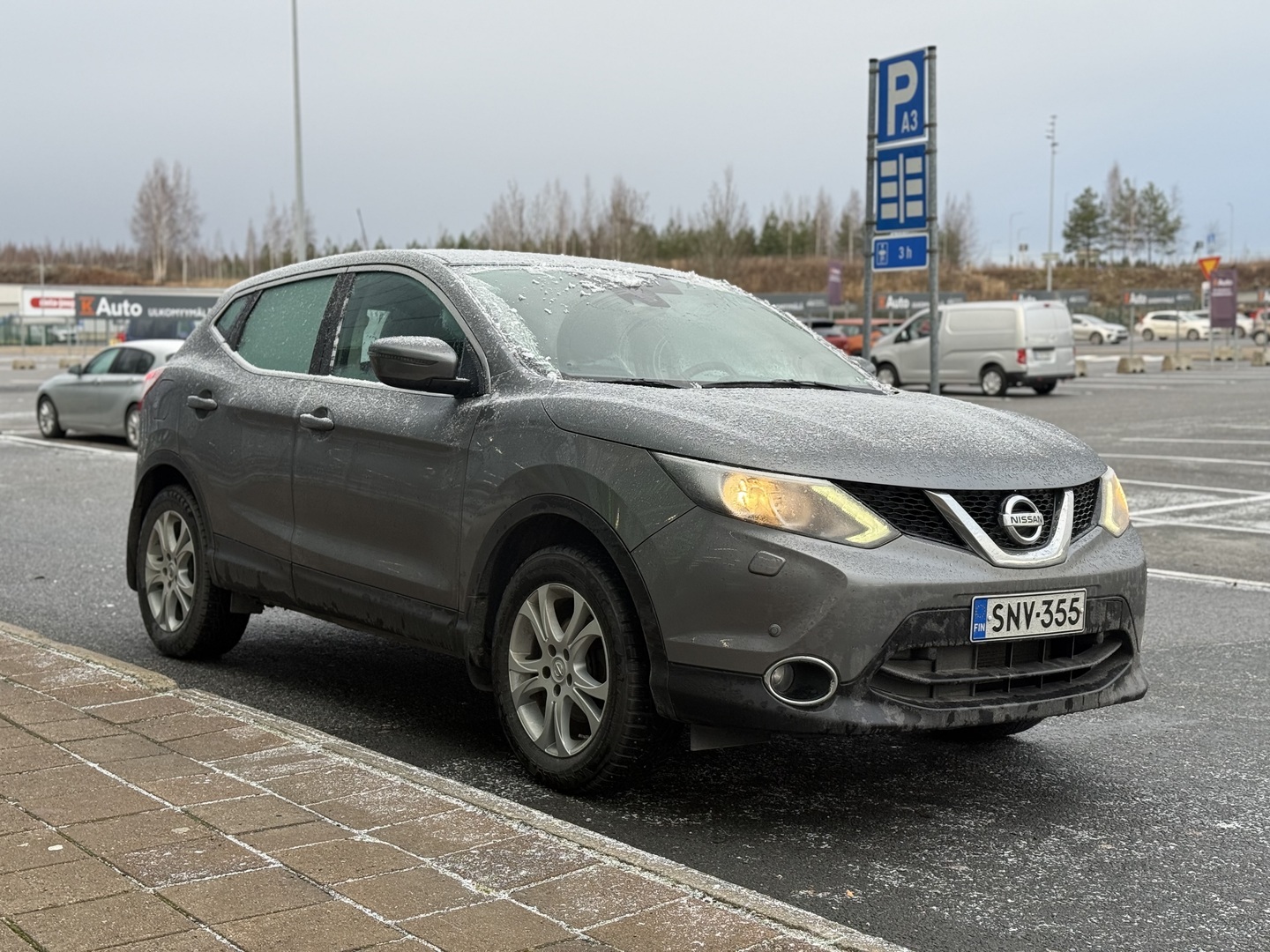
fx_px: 1761
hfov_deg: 39.7
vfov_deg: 30.3
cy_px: 476
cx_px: 635
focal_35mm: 48
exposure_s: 1/127
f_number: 1.78
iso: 50
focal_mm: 6.76
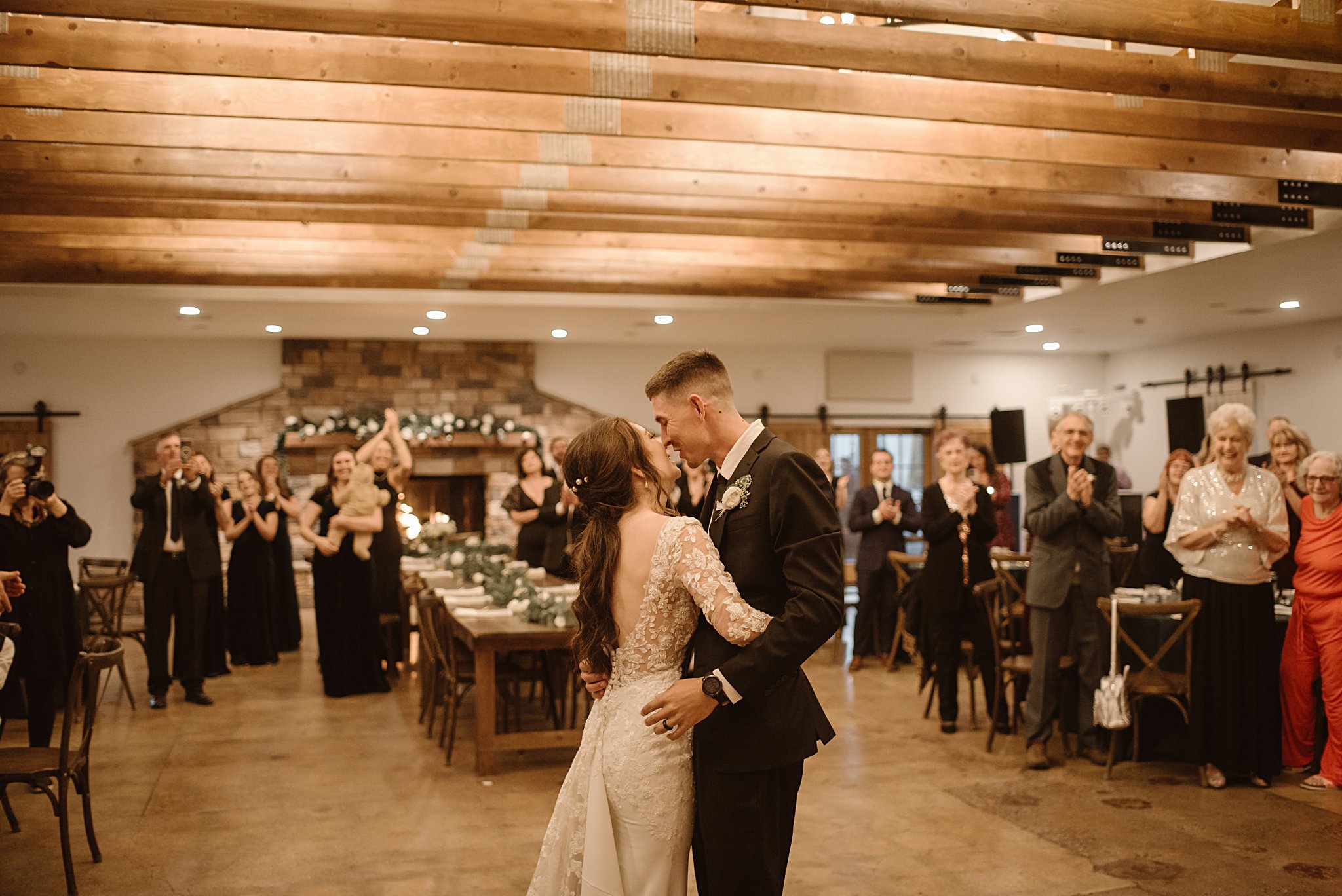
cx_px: 671
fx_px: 1305
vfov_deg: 37.9
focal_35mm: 35
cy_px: 448
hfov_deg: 54.4
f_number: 2
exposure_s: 1/250
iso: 1250
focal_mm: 35
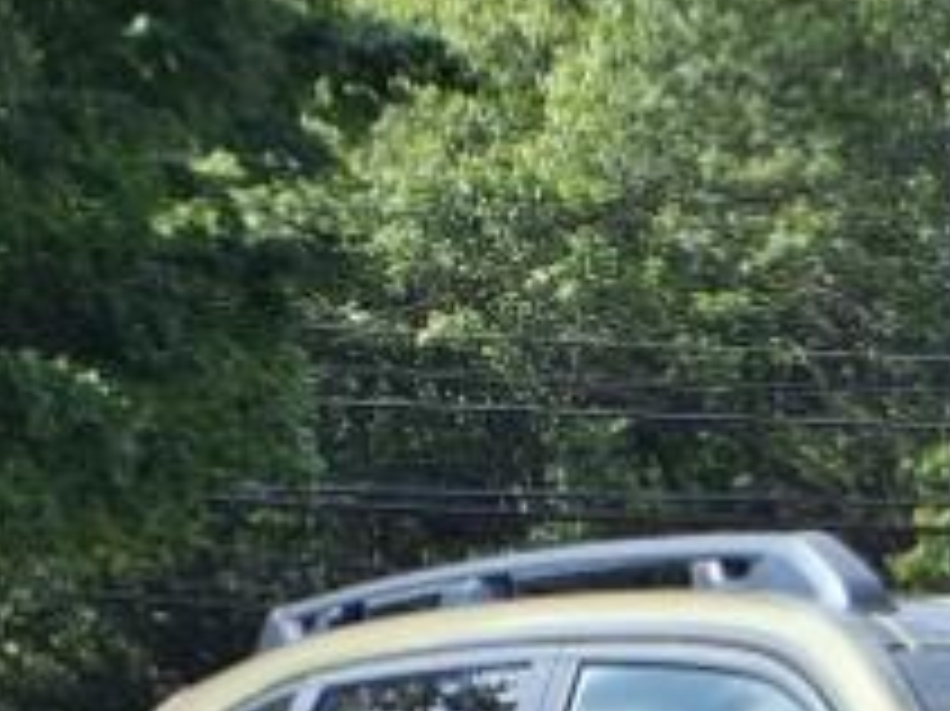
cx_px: 1634
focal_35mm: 131
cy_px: 1440
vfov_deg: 10.4
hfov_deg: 13.7
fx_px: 3593
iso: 40
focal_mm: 3.58
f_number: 1.9
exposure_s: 1/1667
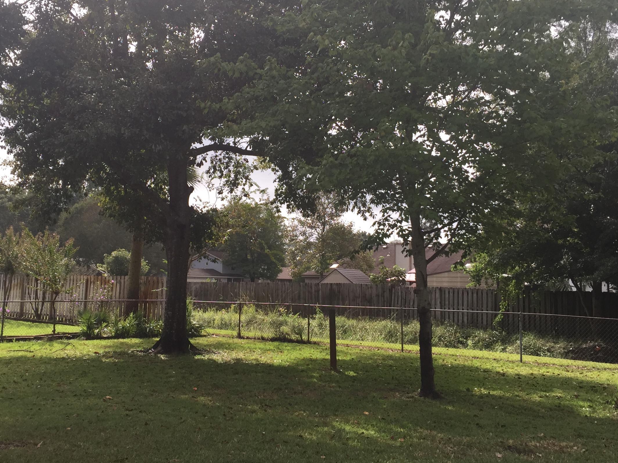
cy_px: 195
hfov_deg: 45.7
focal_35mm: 41
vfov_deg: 35.1
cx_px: 269
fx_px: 732
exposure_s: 1/1130
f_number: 2.2
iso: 40
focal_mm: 4.15
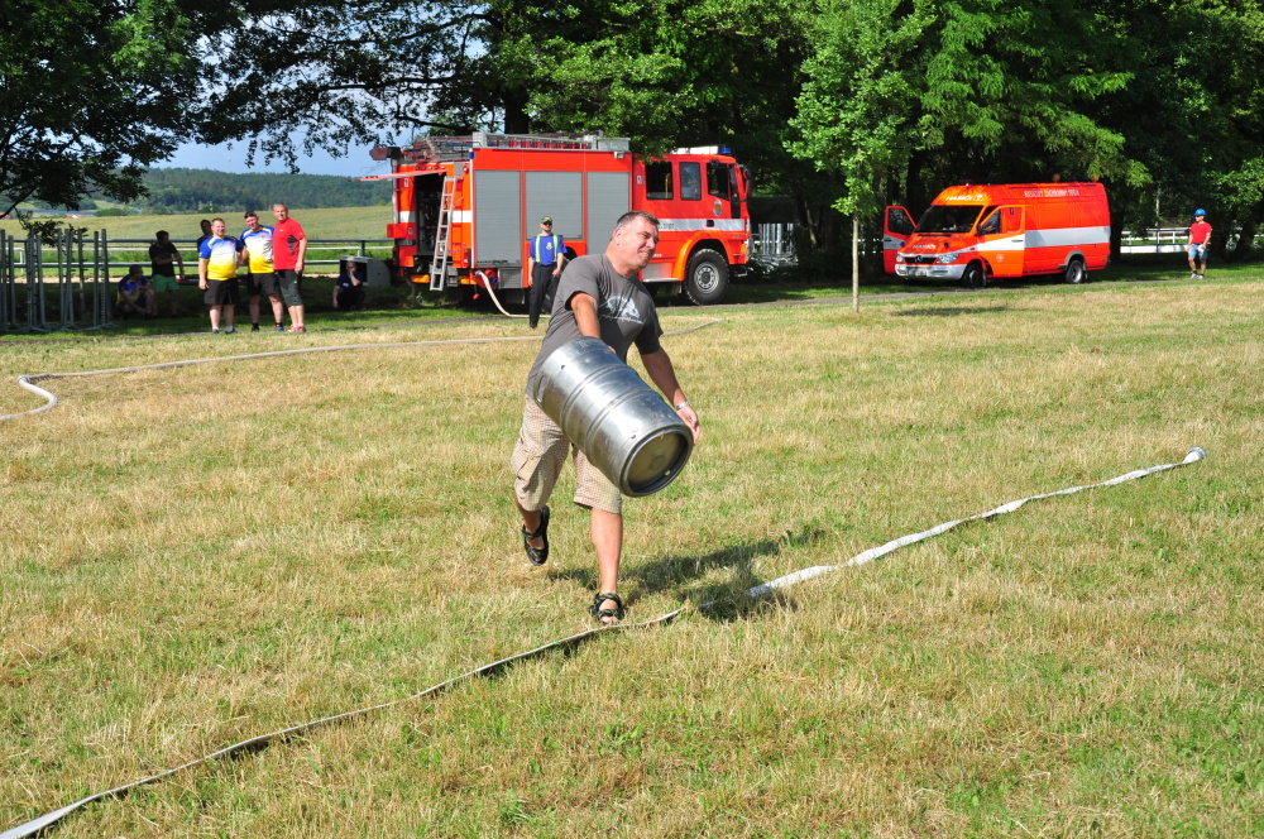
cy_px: 420
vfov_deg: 25.7
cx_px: 632
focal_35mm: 52
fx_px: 1841
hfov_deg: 37.9
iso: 320
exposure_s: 1/2500
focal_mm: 35
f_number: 5.6
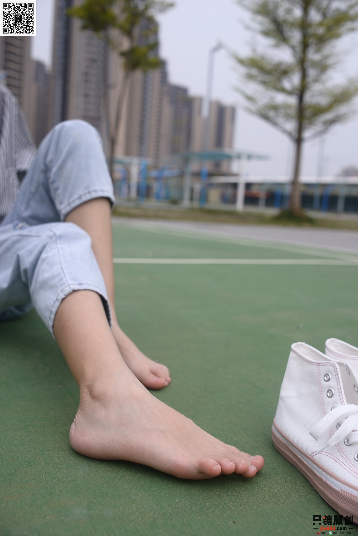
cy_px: 268
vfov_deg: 54.4
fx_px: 521
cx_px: 179
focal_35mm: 35
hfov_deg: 37.9
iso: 100
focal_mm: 35
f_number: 5.6
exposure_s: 1/800
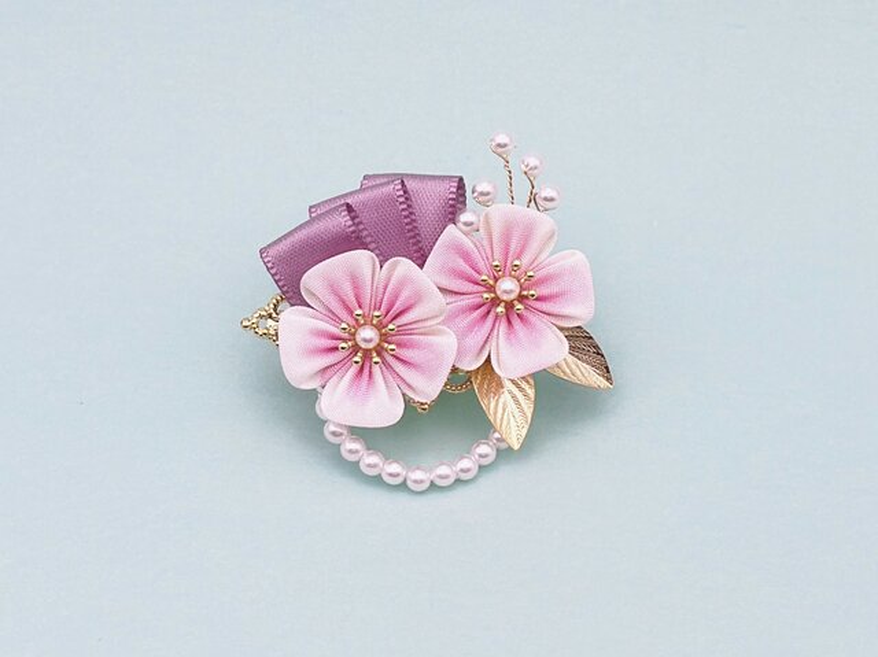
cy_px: 328
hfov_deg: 39.7
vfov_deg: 30.2
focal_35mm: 48
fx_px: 1217
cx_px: 439
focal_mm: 6.86
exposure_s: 1/489
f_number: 1.78
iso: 80
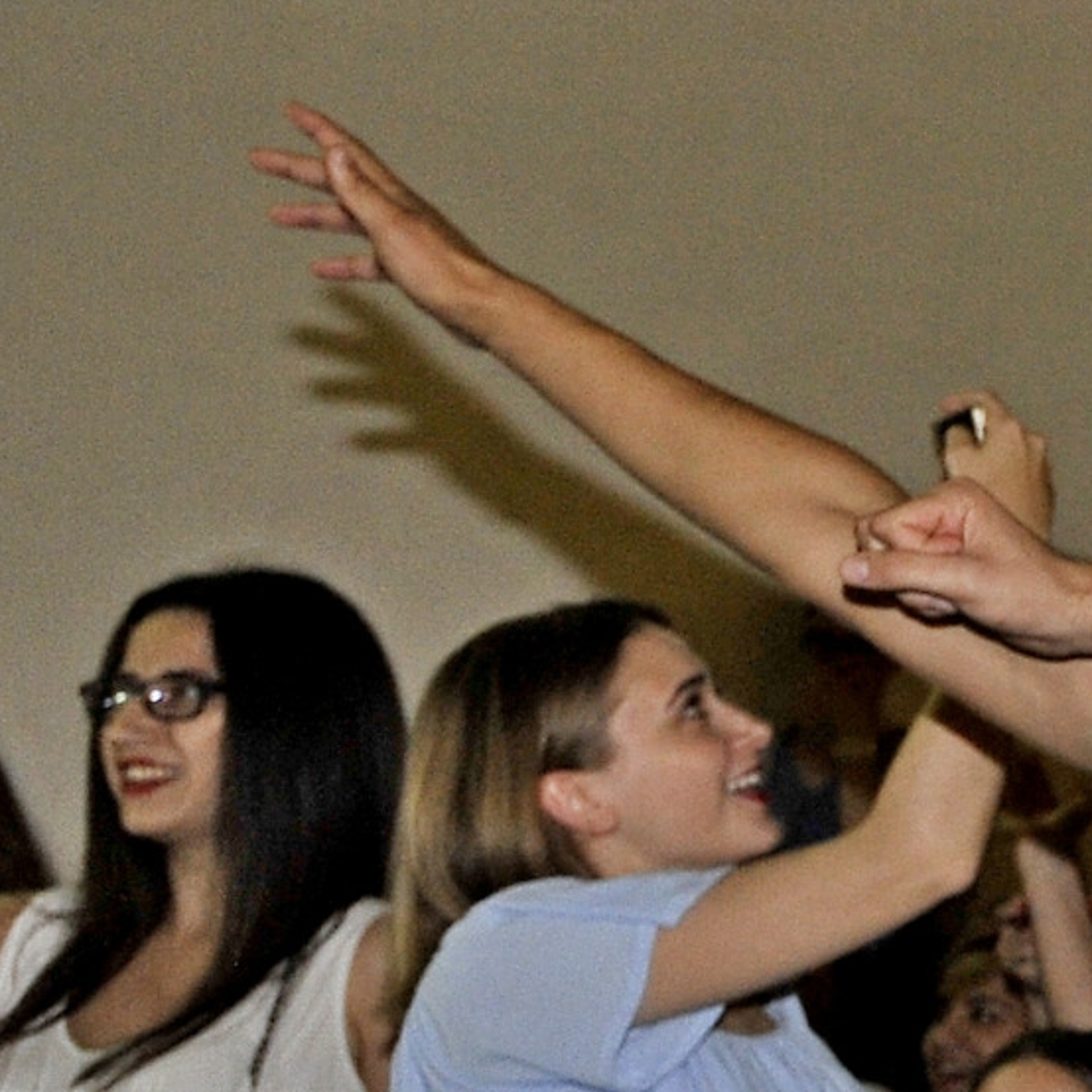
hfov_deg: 10.3
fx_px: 4925
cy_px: 676
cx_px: 2921
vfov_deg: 12.6
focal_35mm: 138
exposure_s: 1/30
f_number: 5.6
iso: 1000
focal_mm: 30
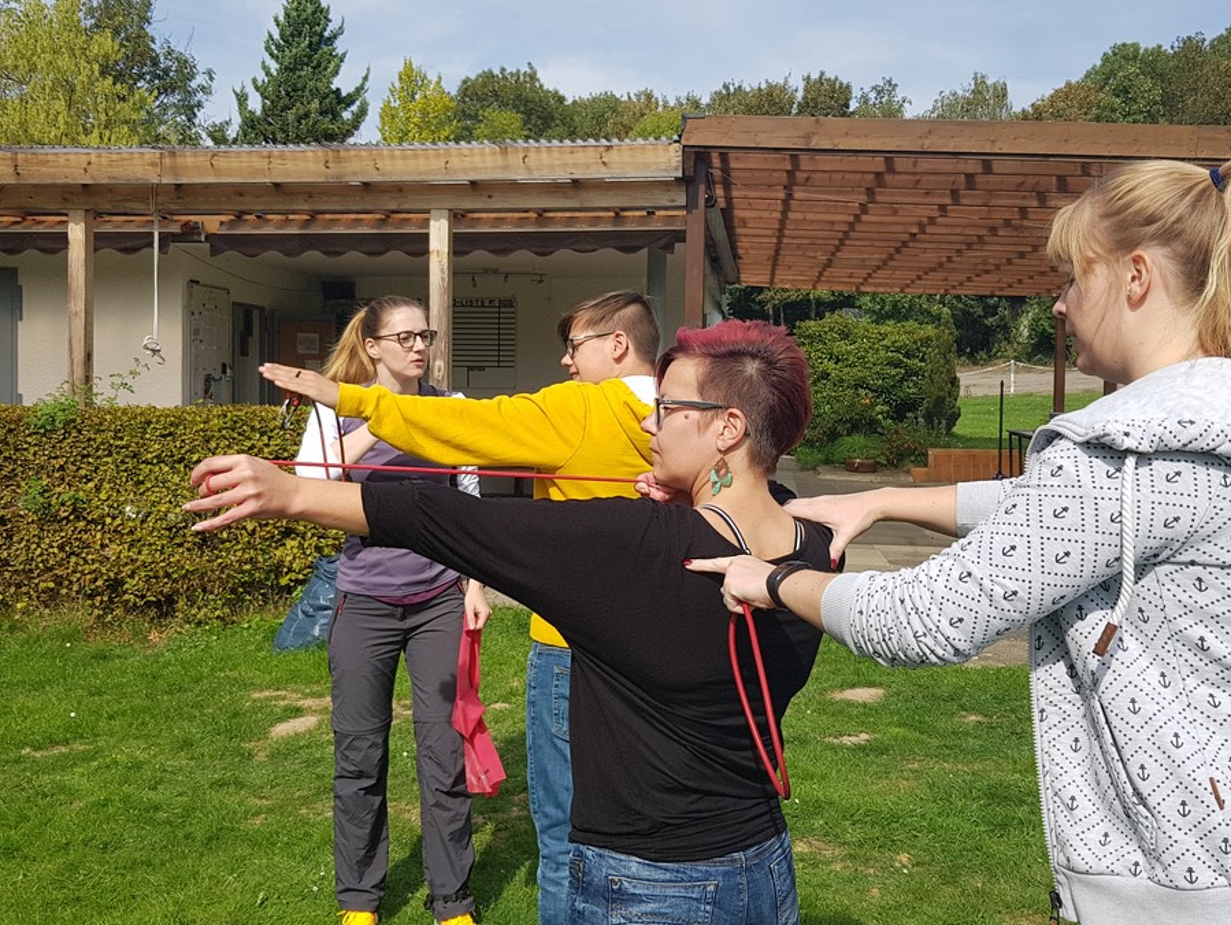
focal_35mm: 37
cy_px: 417
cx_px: 598
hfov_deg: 50.1
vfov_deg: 38.7
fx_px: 1316
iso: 40
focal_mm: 4.2
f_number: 1.7
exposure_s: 1/2184
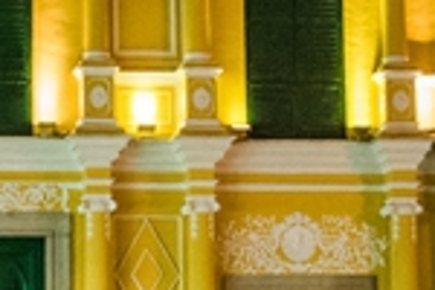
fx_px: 2090
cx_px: 99
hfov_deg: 11.8
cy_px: 142
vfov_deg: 7.9
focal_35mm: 173
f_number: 4.5
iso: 1600
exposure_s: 1/100
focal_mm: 24
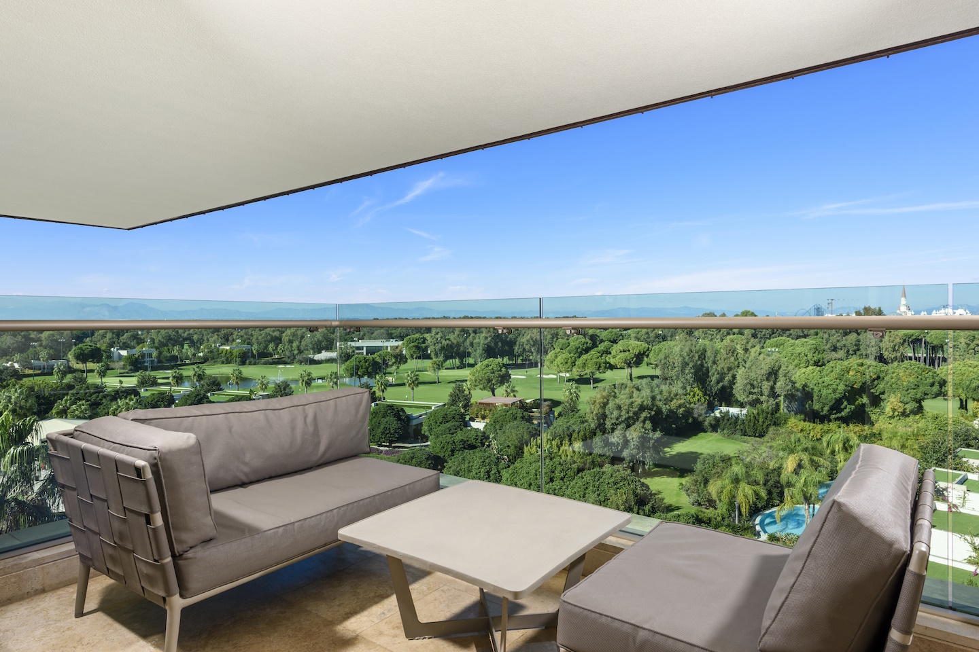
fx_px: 571
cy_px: 326
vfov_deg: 59.5
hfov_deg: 81.2
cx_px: 490
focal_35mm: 21
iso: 100
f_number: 11
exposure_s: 1/80
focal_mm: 21
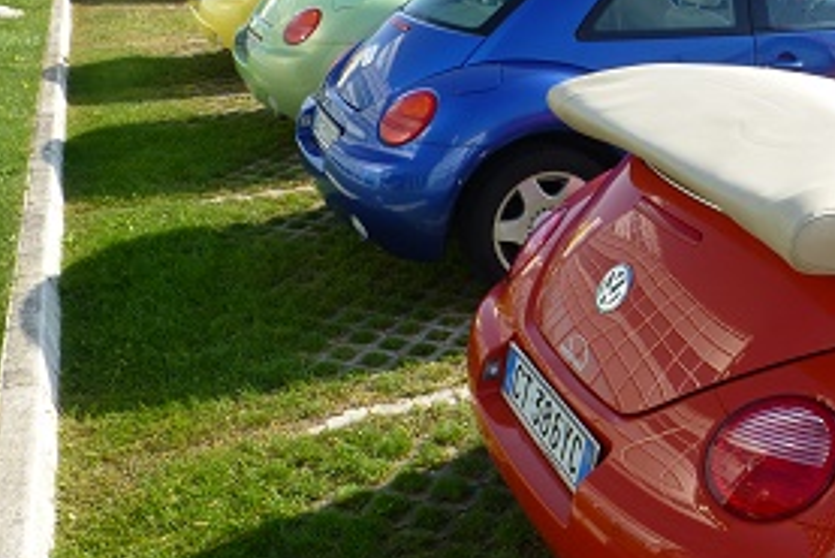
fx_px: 1044
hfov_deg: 41.4
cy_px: 294
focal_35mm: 45
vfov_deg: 29.9
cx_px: 687
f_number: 4
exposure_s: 1/400
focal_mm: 4.3
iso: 100
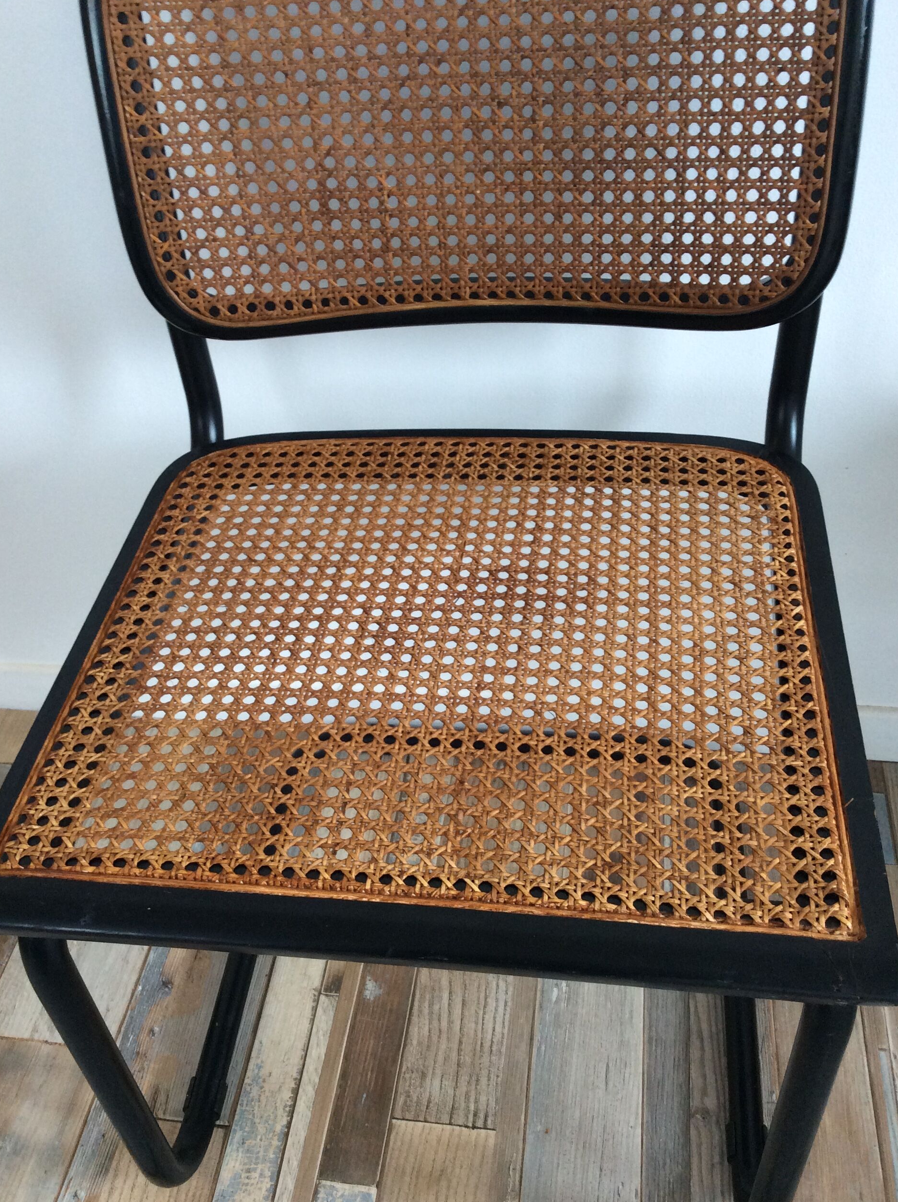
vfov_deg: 55.4
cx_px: 441
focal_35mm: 33
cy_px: 614
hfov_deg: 42.8
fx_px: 1144
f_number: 2.4
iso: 80
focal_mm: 3.3
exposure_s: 1/25
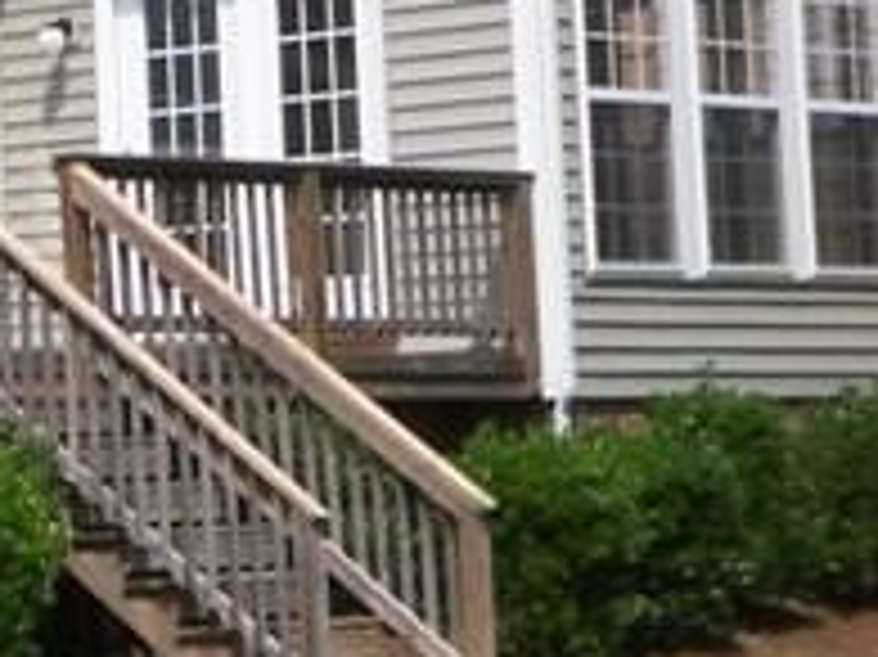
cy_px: -83
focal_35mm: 184
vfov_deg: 8.0
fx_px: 4664
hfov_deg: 9.9
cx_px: -928
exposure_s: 1/500
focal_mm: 6.4
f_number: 3.9
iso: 50
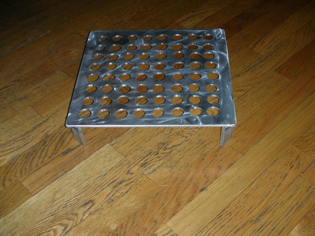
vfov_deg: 31.5
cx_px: 158
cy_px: 118
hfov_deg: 41.2
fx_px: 419
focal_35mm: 46
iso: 50
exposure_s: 1/60.1
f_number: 3.5
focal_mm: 7.7
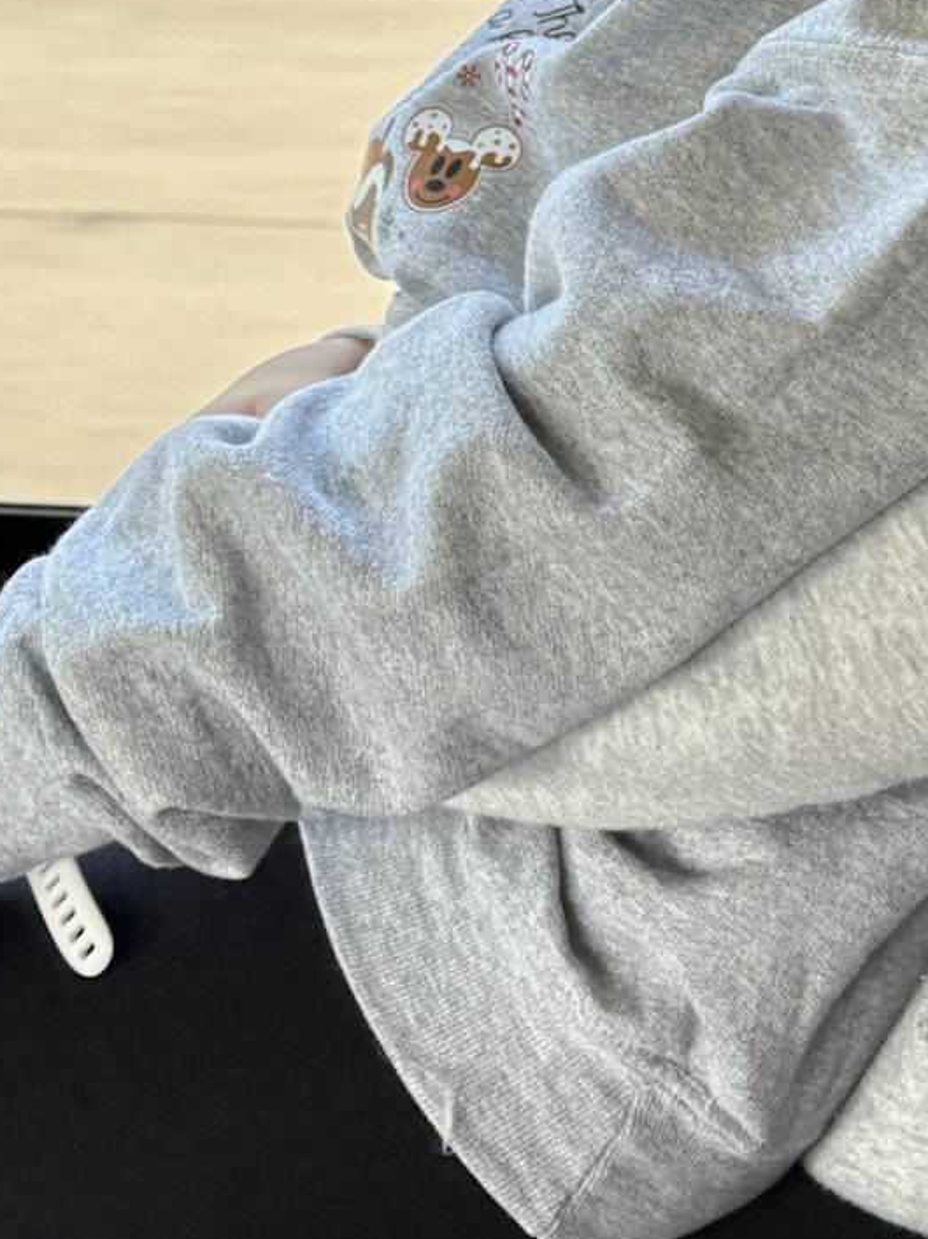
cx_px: 1010
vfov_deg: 27.2
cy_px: 44
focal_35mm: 68
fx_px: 2432
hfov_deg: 20.6
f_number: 1.78
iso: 400
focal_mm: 6.86
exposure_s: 1/60
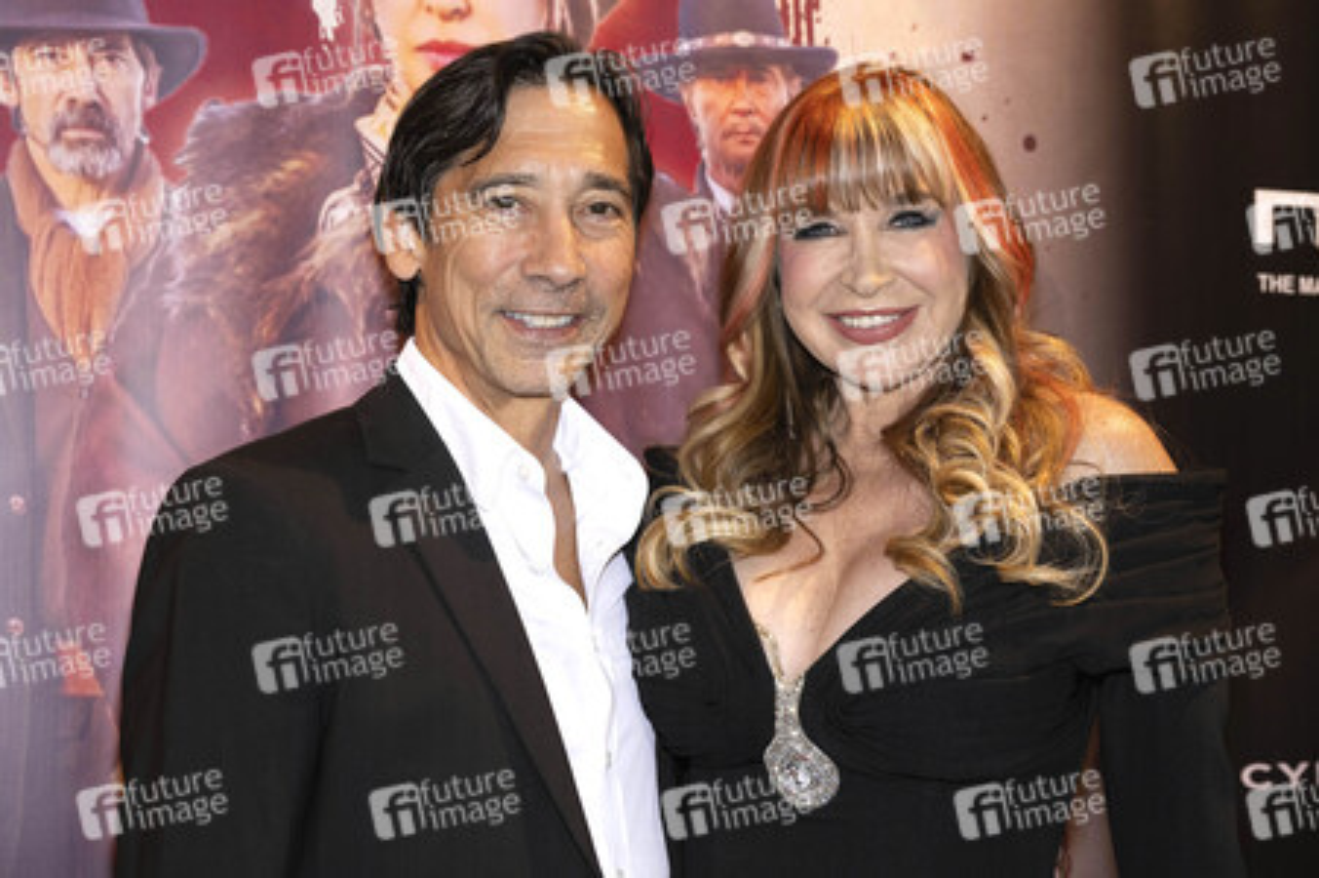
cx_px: 660
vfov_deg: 20.9
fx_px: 2380
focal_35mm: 65
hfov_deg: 31.0
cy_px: 439
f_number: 5
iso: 800
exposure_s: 1/200
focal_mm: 65
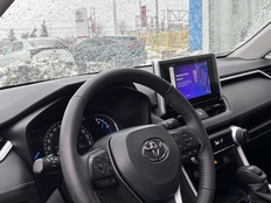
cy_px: 111
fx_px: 368
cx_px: 131
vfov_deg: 30.9
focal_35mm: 47
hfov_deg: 40.4
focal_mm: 5.96
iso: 32
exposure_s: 1/121
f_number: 1.6
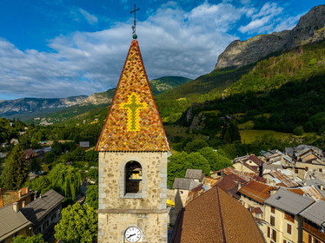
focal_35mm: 24
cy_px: 122
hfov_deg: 71.6
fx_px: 225
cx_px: 162
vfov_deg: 56.8
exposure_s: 1/640
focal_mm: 12.3
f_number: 10
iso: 200
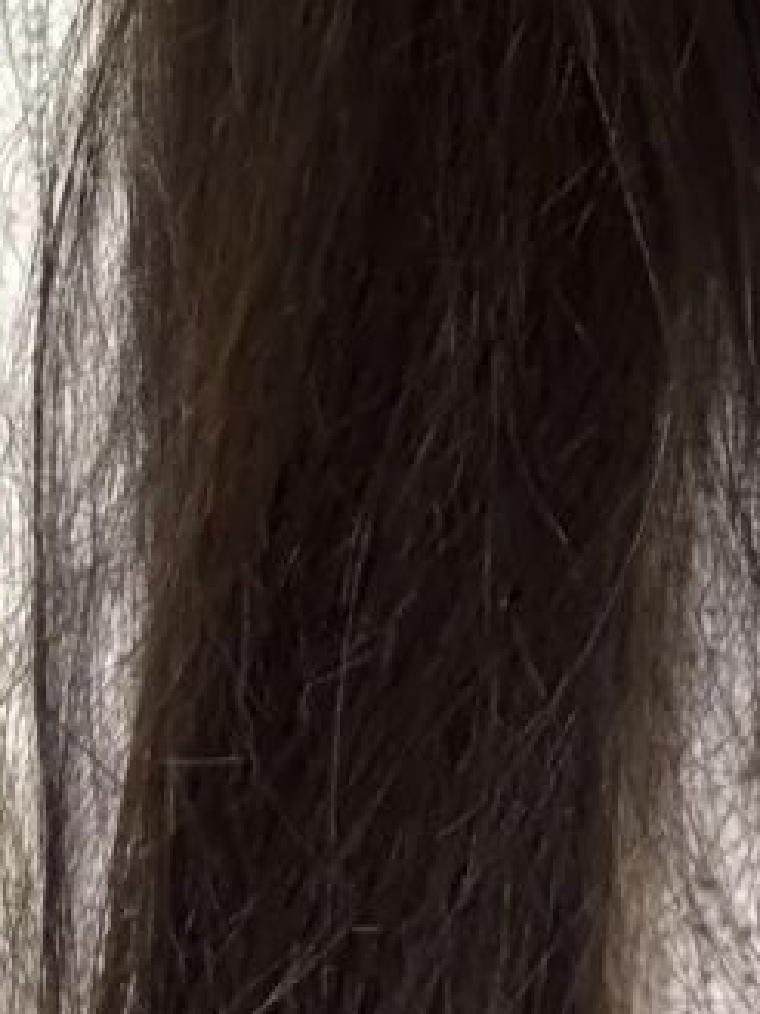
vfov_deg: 17.0
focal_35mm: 101
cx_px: 1081
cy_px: -649
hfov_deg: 13.9
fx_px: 2957
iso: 500
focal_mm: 2.69
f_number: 1.9
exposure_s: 1/25
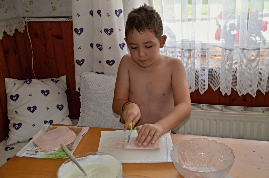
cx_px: 134
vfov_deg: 32.9
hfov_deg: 48.0
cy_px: 89
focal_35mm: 40
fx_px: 302
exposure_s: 1/125
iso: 250
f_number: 4
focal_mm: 27
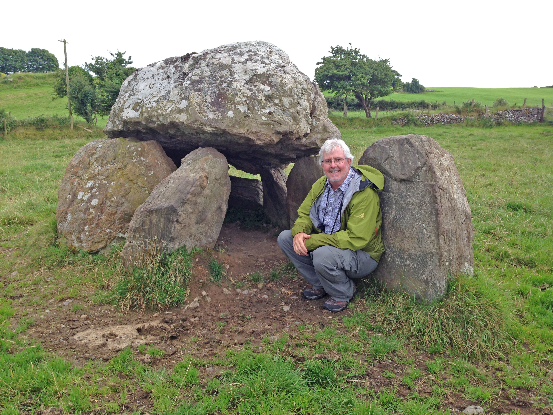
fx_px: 527
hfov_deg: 55.4
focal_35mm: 33
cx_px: 276
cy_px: 208
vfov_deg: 42.9
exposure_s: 1/166
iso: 50
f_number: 2.4
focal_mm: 4.13
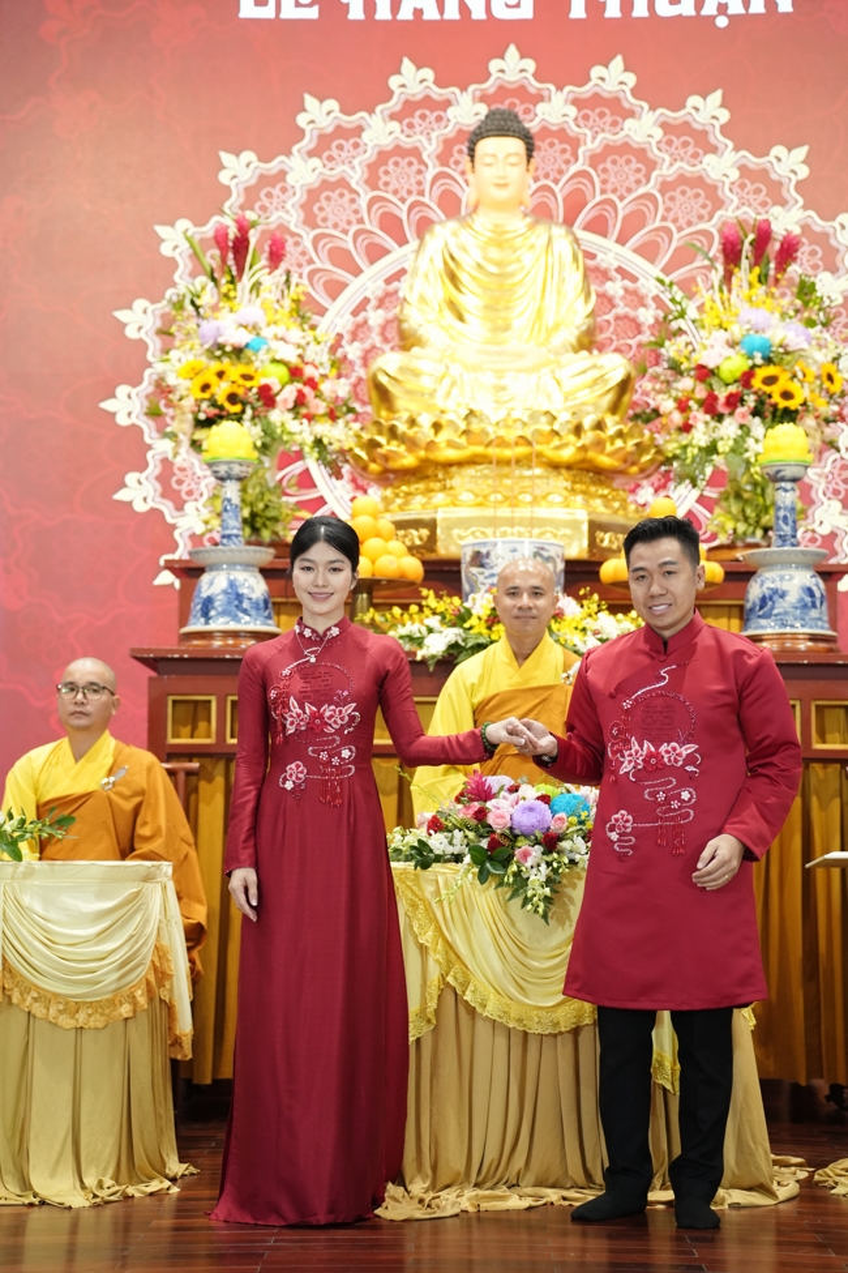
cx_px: 424
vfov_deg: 28.8
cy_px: 636
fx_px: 2473
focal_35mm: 70
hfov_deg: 19.5
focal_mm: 70
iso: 3200
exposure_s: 1/320
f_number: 2.5
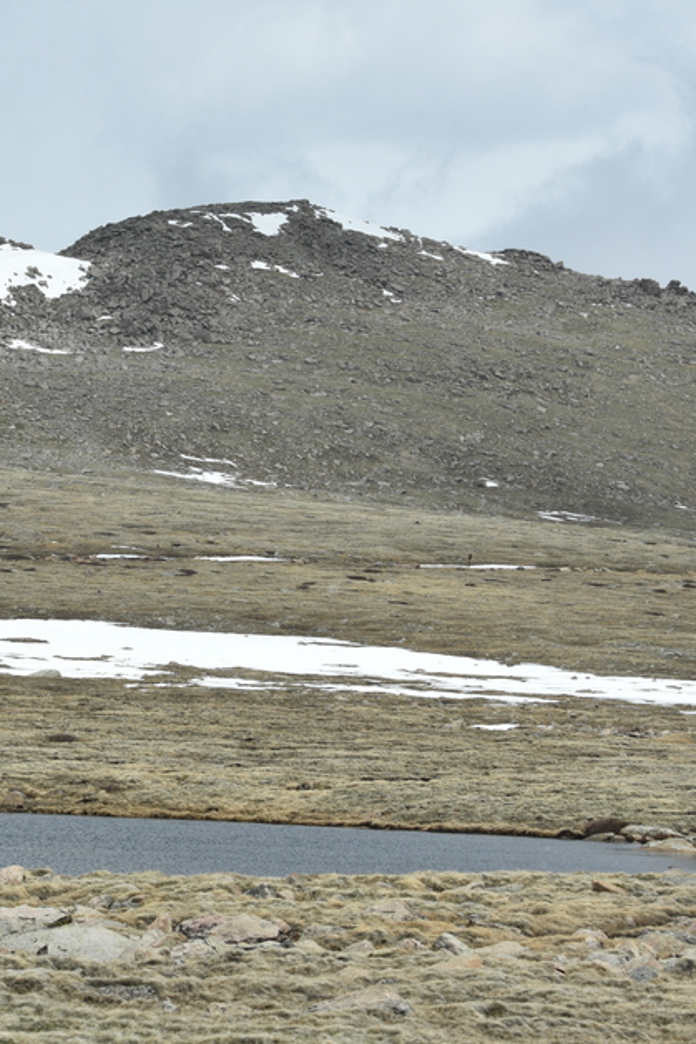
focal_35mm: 112
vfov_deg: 18.3
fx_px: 3250
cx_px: 75
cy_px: 476
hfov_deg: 12.1
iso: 100
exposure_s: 1/400
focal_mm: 55
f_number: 10
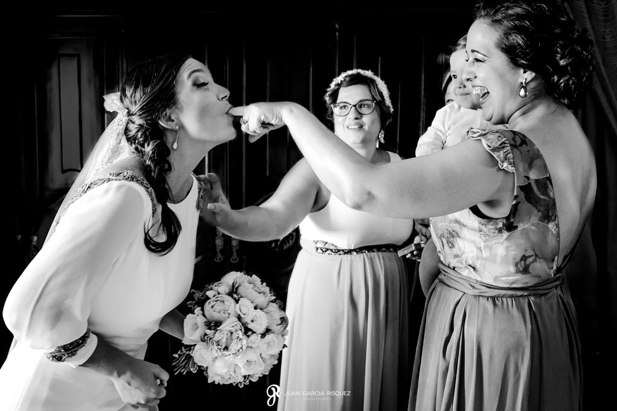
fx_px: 600
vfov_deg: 37.8
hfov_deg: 54.4
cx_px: 308
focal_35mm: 35
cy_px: 206
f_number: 4.5
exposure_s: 1/160
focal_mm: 35
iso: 3200
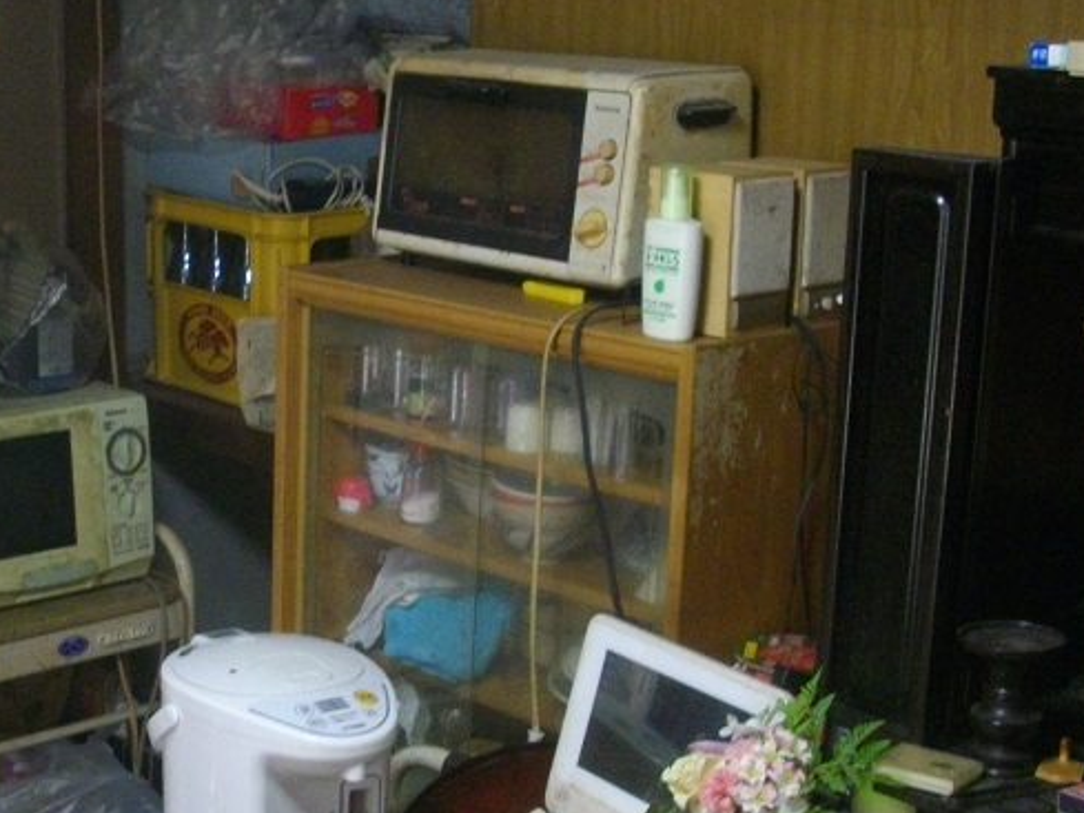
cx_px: 208
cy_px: 563
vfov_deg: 21.2
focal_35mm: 69
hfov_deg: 27.6
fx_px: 2161
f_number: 2.8
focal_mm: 6.2
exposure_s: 1/50
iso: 350
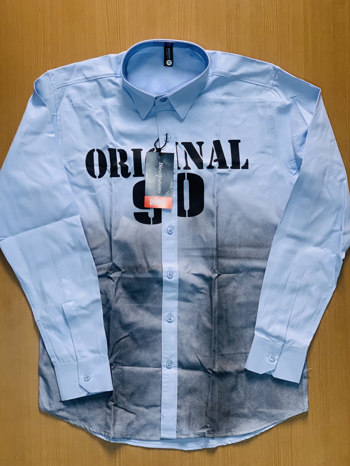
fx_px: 701
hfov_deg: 28.0
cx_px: 175
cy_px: 233
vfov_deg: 36.8
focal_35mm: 52
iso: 100
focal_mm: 6
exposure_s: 1/100
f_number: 2.4
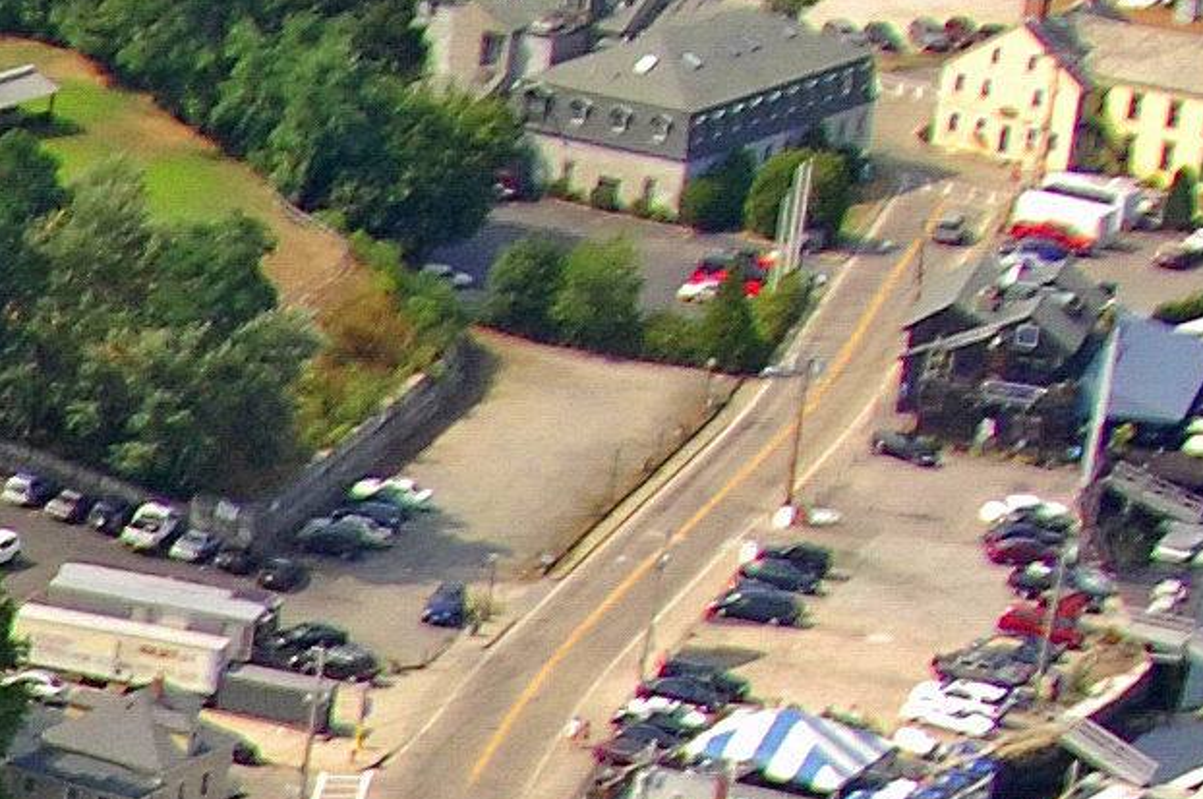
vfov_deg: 5.4
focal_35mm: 248
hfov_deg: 7.2
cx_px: -2615
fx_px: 8276
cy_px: 1757
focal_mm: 24
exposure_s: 1/1250
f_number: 4.8
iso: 400
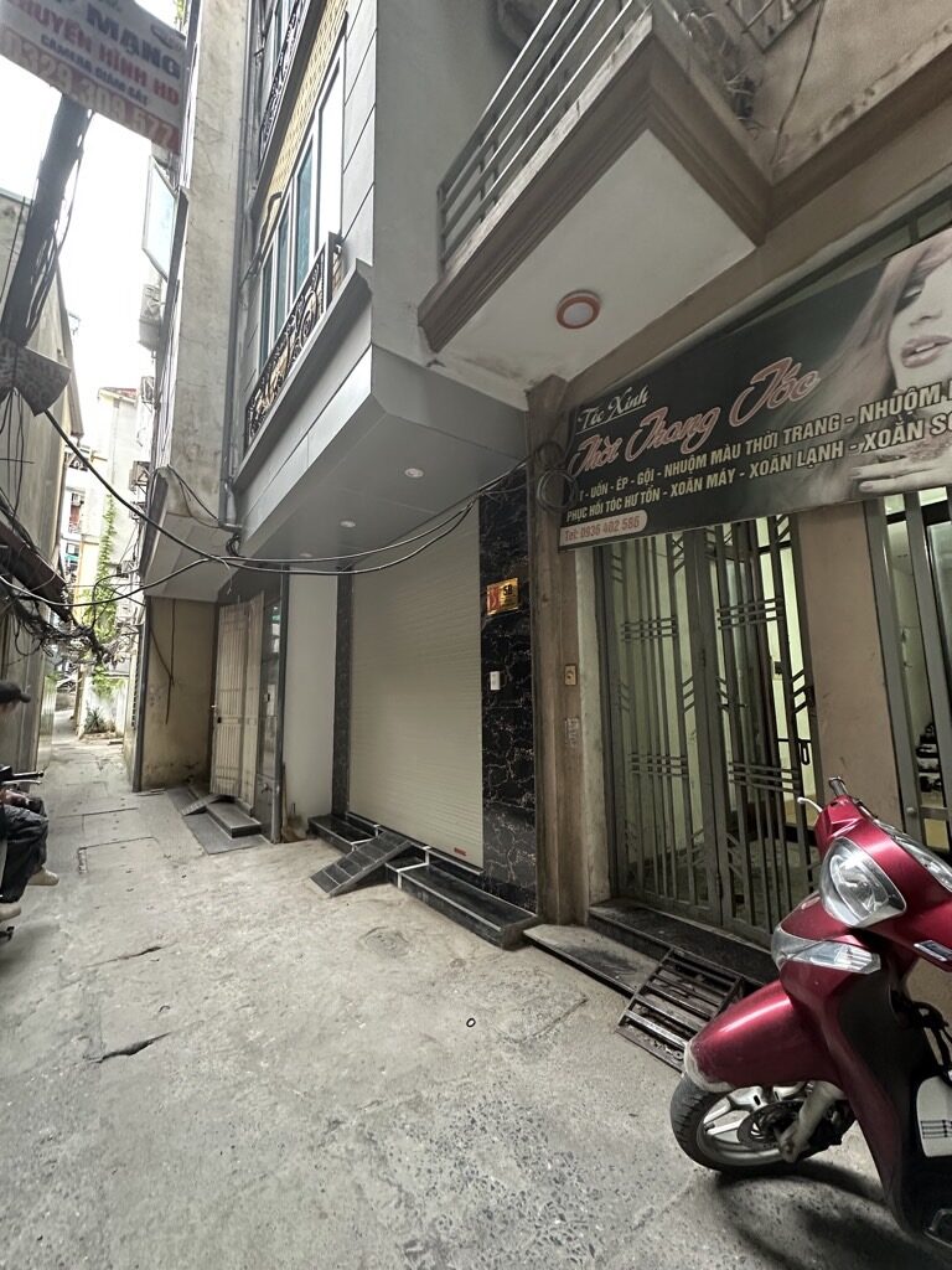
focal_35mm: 14
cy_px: 635
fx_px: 513
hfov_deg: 85.7
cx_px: 476
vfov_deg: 102.1
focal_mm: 2.22
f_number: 2.2
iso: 640
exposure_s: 1/60
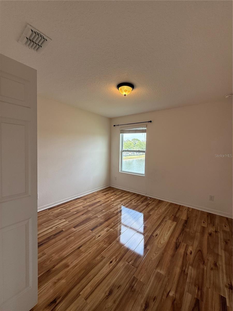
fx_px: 126
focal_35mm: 14
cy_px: 156
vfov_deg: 102.1
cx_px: 116
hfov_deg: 85.7
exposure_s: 1/120
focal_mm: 2.22
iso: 125
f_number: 2.2
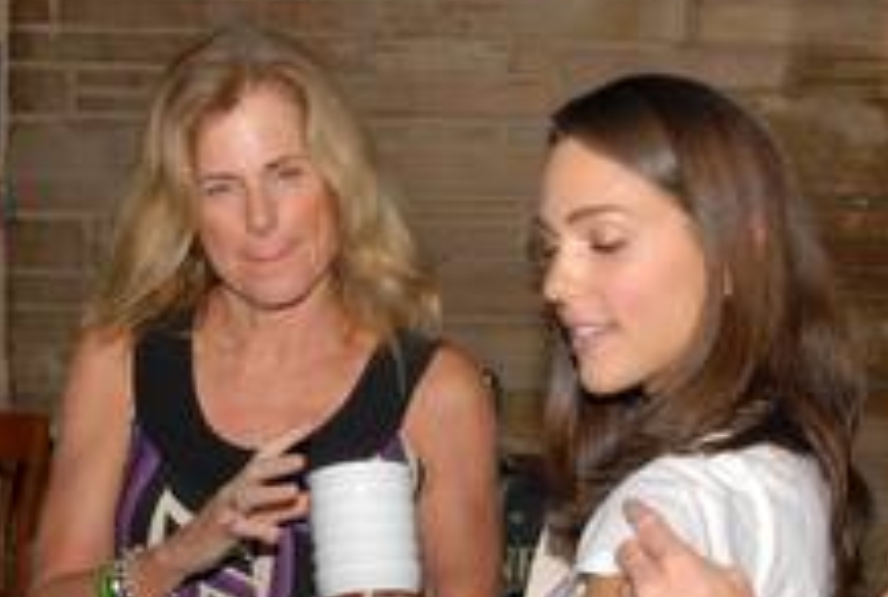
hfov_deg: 20.3
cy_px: 423
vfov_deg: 13.7
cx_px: 483
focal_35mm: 100
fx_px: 2477
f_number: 8
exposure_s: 1/60
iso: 500
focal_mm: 29
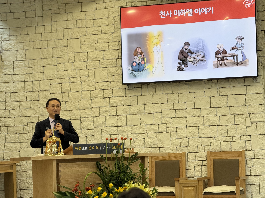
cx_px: 132
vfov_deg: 12.3
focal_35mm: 120
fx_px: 919
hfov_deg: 16.4
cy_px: 99
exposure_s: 1/120
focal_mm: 15.66
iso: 100
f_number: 2.8
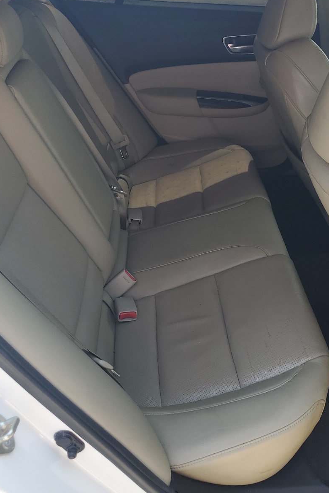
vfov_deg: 51.9
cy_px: 248
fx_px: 507
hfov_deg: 35.1
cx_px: 251
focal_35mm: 37
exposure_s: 1/333
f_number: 1.5
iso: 50
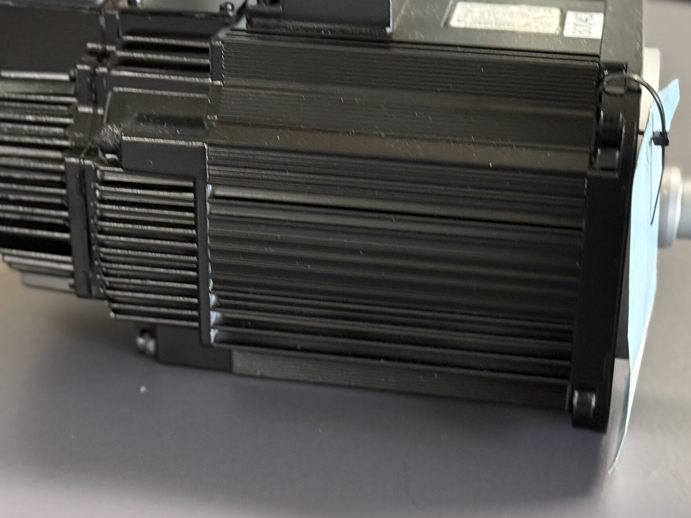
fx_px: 1437
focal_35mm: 72
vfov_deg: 20.4
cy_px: 210
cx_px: 368
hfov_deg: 27.0
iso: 500
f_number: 1.78
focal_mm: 6.76
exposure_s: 1/33
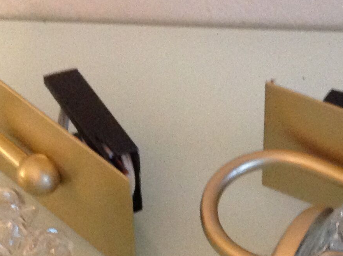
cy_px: 275
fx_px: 1019
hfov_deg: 18.8
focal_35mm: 103
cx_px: 307
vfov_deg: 14.0
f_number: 2.4
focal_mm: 4.28
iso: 400
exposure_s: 1/17
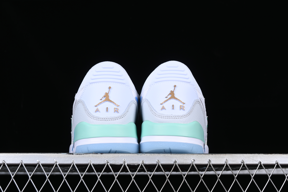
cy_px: 96
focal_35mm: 75
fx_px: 600
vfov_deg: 18.2
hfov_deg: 27.0
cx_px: 144
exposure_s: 1/125
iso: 160
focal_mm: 50
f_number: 8
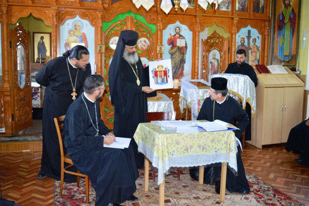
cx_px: 154
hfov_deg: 38.9
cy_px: 103
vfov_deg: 26.4
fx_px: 437
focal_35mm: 51
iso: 500
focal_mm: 34
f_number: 4.5
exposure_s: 1/60
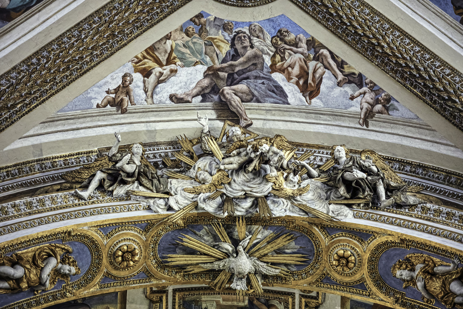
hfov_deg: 27.0
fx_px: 965
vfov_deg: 18.2
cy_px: 154
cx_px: 232
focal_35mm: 75
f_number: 2.8
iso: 200
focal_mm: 50
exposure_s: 1/50
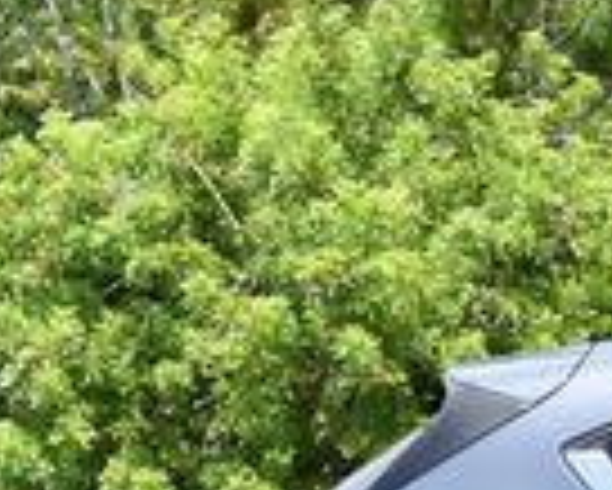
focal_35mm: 230
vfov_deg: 6.7
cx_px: 1328
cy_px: 477
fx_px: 4169
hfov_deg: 7.9
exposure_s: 1/250
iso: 180
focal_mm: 26
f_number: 8
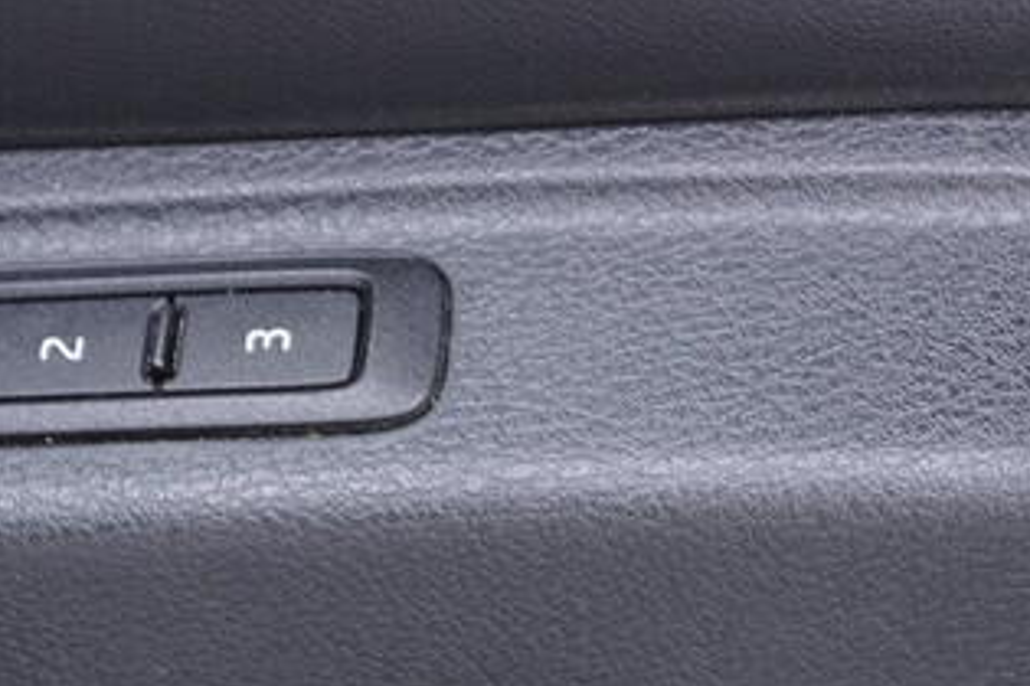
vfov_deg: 11.6
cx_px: 461
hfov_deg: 17.5
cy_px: 616
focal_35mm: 117
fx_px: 3347
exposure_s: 1/40
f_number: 2.8
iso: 250
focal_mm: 24
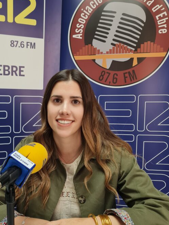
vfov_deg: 46.7
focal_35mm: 40
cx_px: 60
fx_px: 261
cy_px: 128
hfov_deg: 35.7
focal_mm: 5.4
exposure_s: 1/100
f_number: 1.8
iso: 100
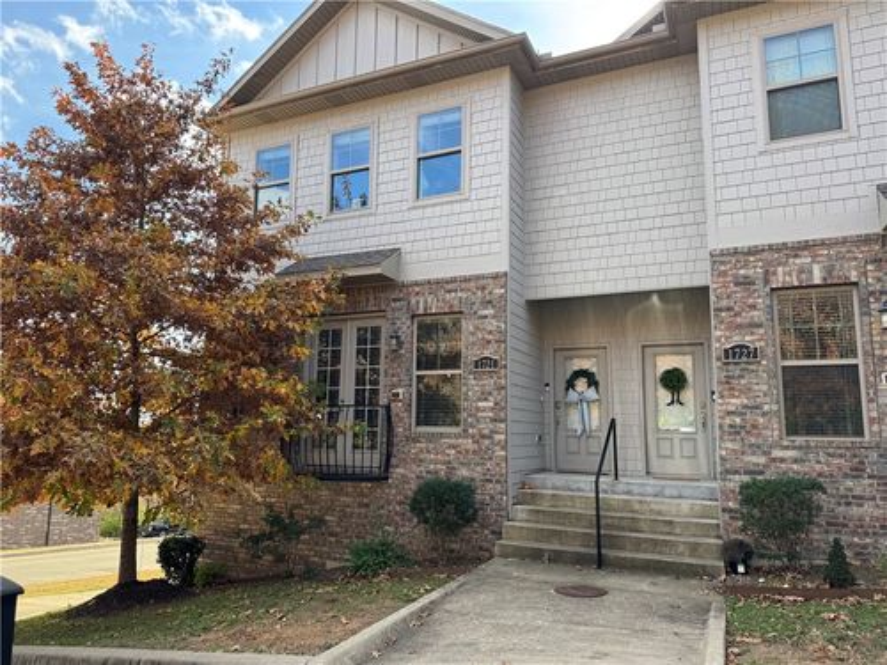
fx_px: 615
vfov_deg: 56.8
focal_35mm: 24
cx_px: 444
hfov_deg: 71.6
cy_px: 332
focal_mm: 6.76
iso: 80
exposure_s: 1/651
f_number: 1.78
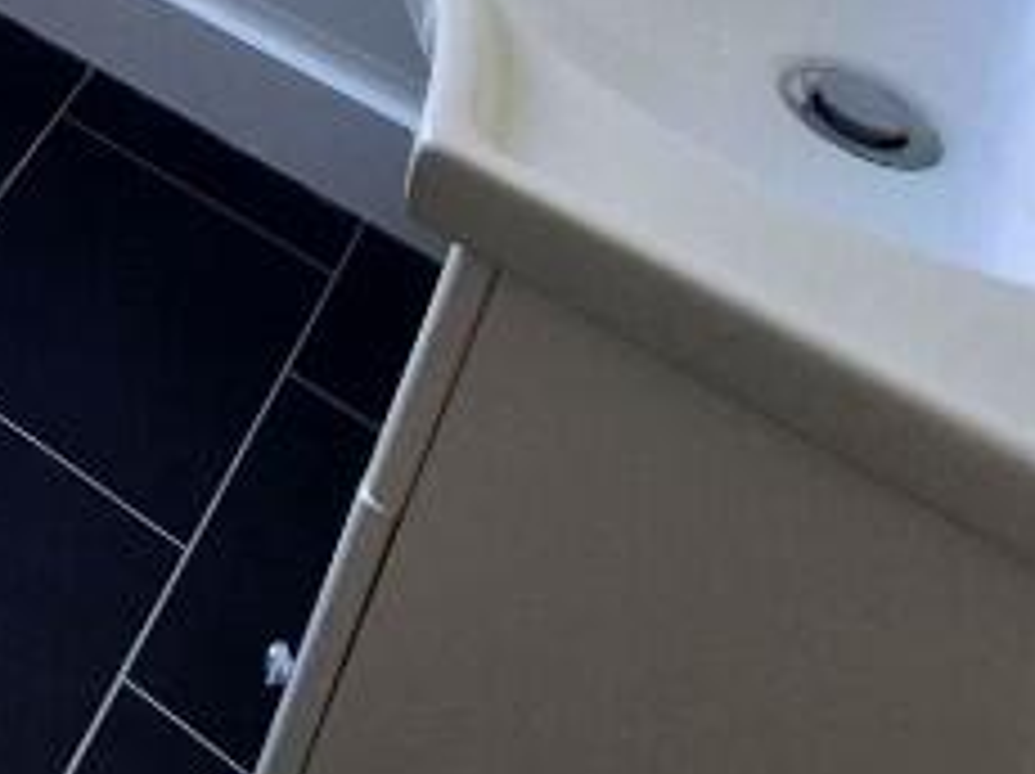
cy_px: -666
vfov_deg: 18.7
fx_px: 1732
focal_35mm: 58
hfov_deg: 23.3
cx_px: -675
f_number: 2.2
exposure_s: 1/50
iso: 125
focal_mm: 1.74
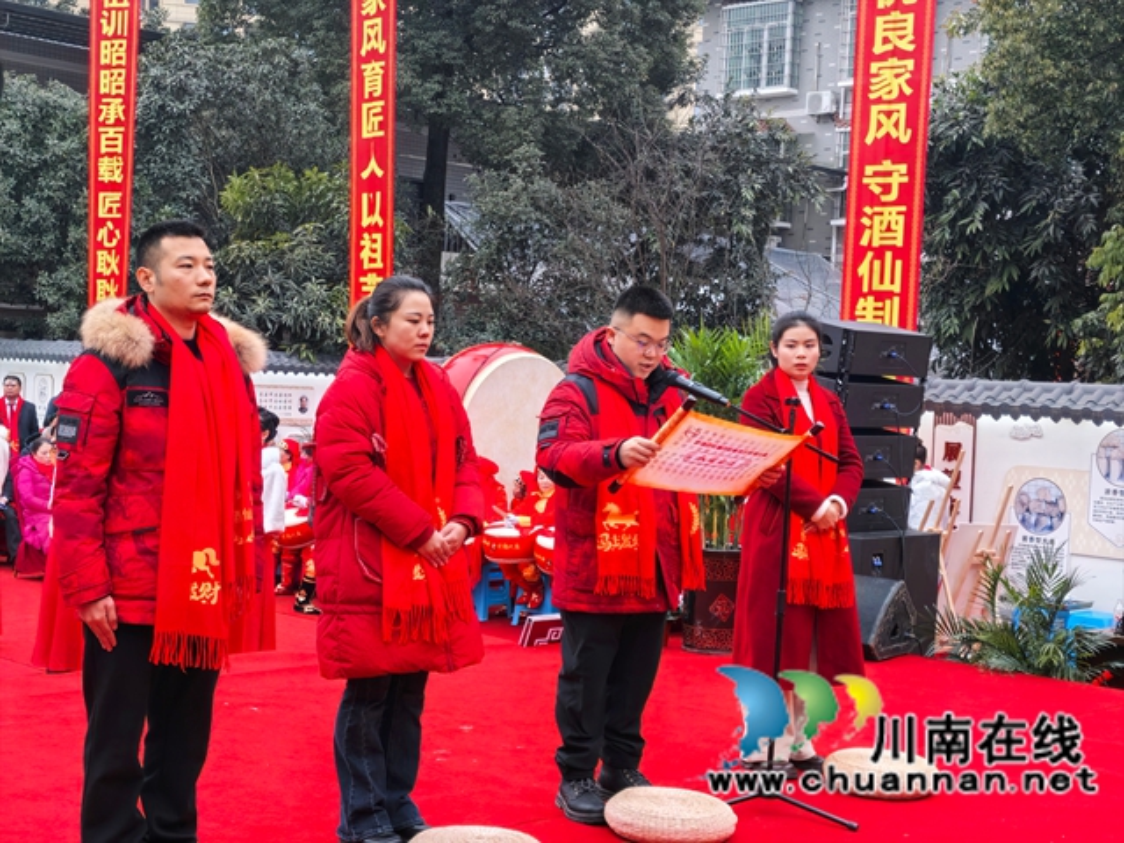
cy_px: 422
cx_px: 562
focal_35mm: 54
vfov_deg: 27.0
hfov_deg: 35.5
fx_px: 1753
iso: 80
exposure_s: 1/249
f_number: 1.9
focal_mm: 5.52
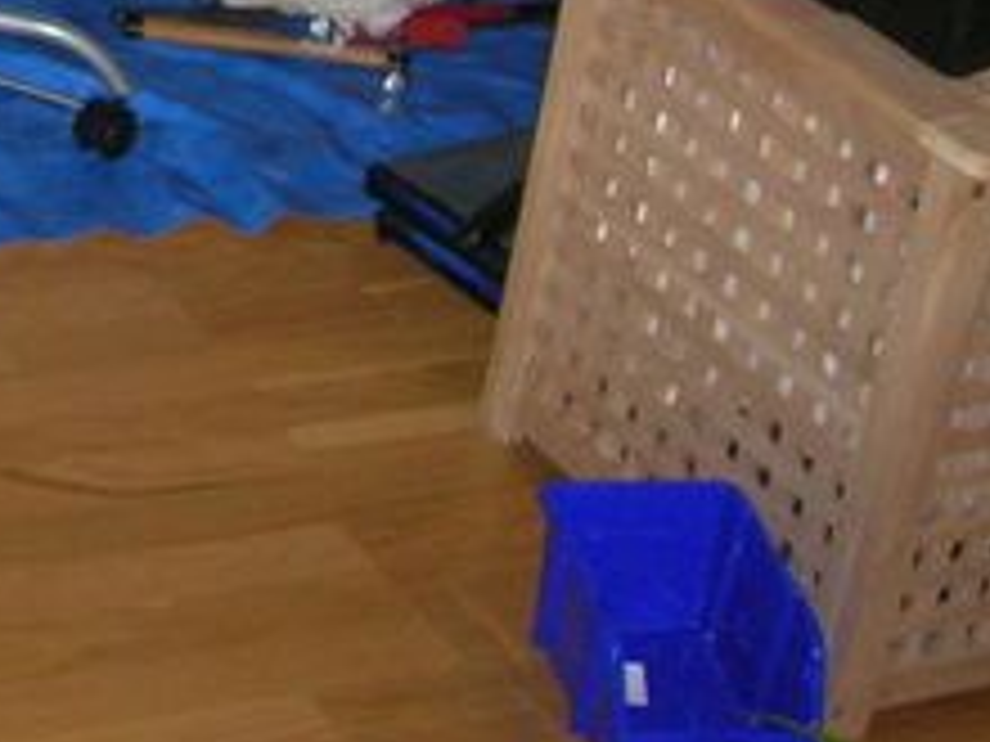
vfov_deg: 12.5
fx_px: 3203
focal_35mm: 112
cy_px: -405
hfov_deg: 16.0
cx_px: -529
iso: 141
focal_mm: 5.7
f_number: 2.9
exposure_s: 1/60.1
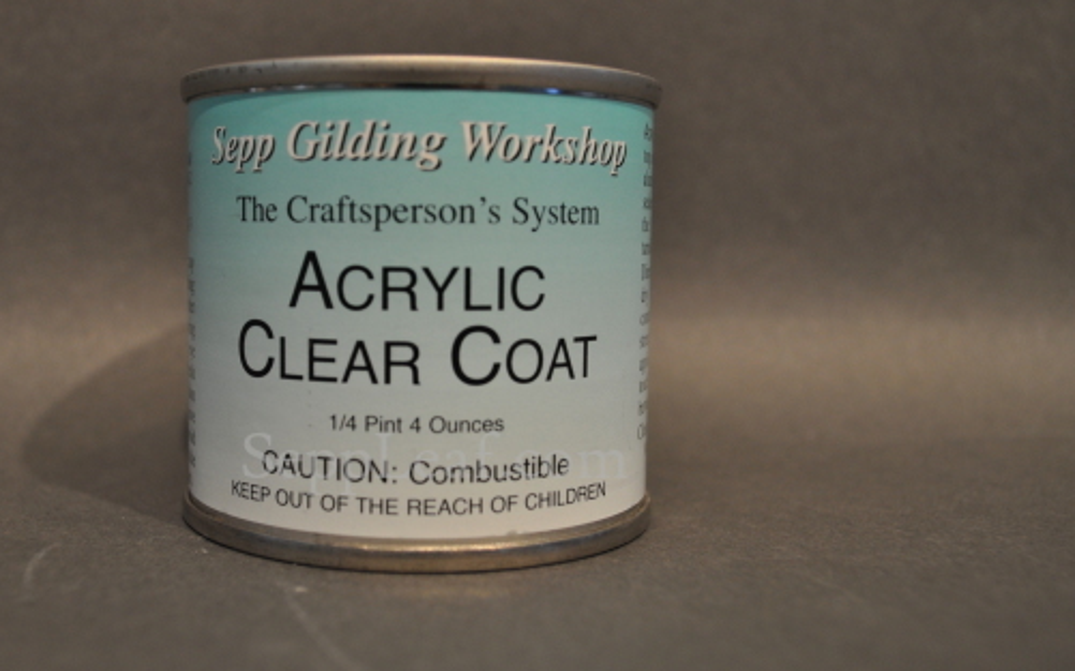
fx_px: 1289
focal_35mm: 44
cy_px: 298
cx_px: 436
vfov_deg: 29.2
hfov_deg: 45.1
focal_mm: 24
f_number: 5.6
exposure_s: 1/100
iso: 400
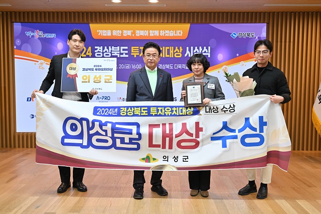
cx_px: 160
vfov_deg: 36.8
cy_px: 107
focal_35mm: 36
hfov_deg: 53.2
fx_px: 321
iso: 1250
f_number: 4
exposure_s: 1/160
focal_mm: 36
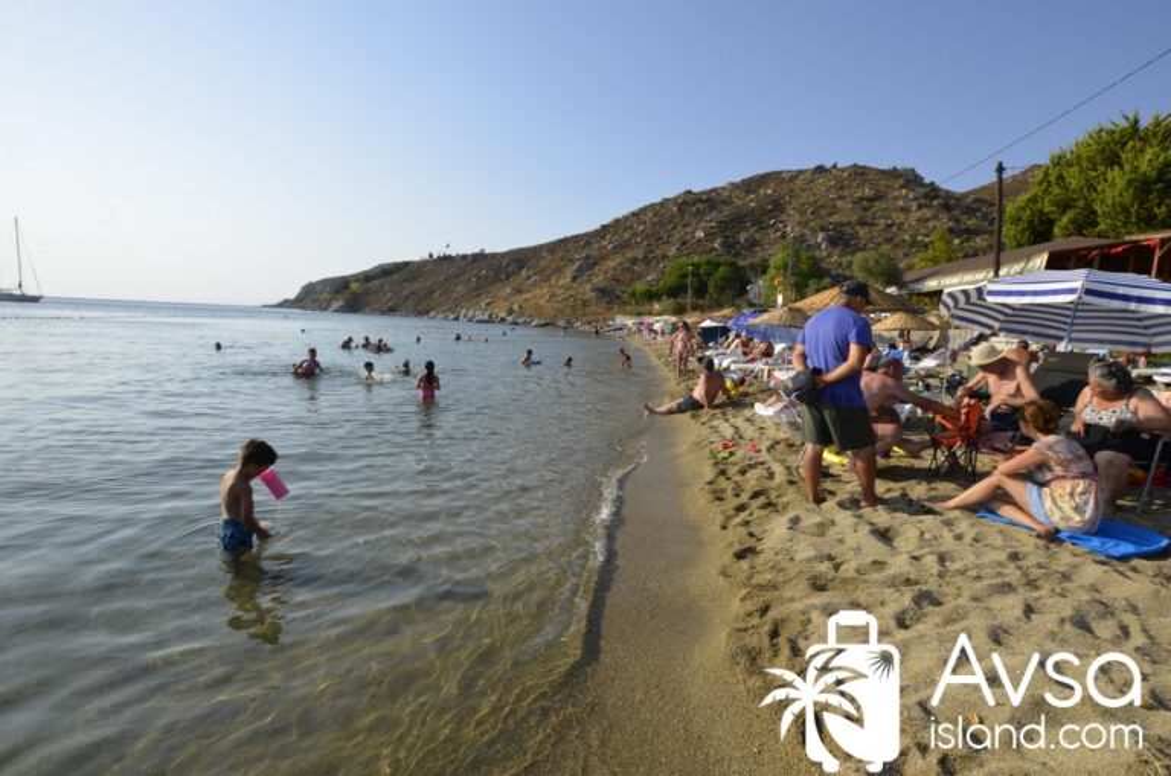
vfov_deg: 77.1
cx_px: 586
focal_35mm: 15
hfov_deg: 100.5
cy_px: 388
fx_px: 487
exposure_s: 1/250
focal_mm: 10
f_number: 8
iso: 110
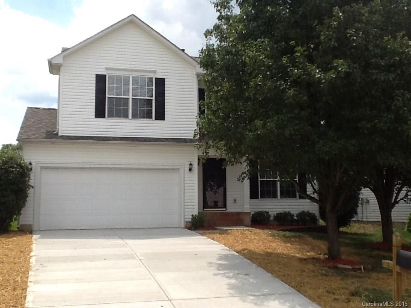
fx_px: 522
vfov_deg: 32.9
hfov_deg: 42.9
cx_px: 206
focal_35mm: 44
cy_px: 154
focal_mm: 2.03
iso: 40
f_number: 2.4
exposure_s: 1/990
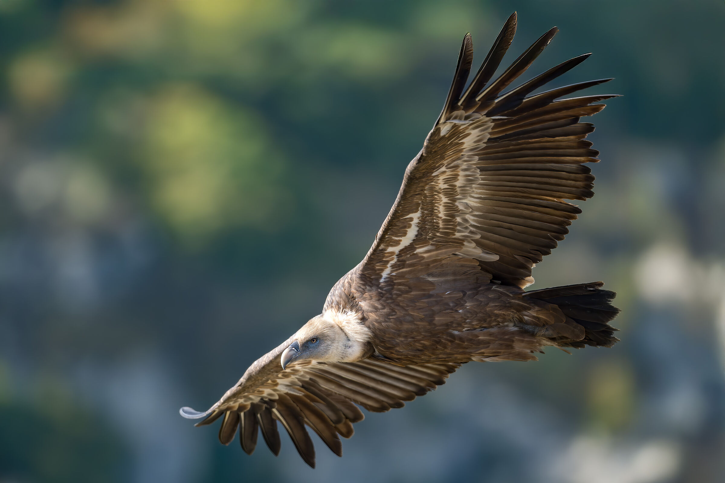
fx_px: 14096
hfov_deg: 2.9
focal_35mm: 700
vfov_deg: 2.0
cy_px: 242
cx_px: 362
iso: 400
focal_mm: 700
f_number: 5.6
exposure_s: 1/500
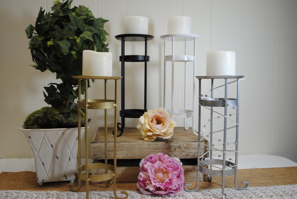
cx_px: 145
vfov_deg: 42.4
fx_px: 256
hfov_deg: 60.2
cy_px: 103
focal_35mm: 31
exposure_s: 1/30
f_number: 3.8
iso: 200
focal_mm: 20
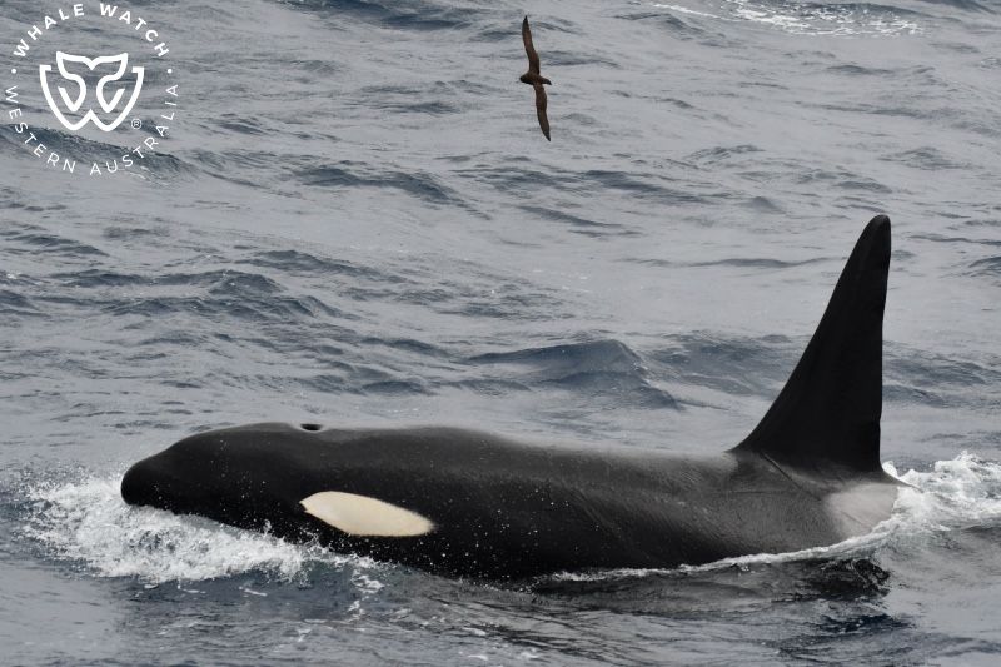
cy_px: 334
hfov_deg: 9.2
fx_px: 6255
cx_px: 500
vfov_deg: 6.1
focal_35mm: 225
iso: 400
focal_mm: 150
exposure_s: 1/2000
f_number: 8
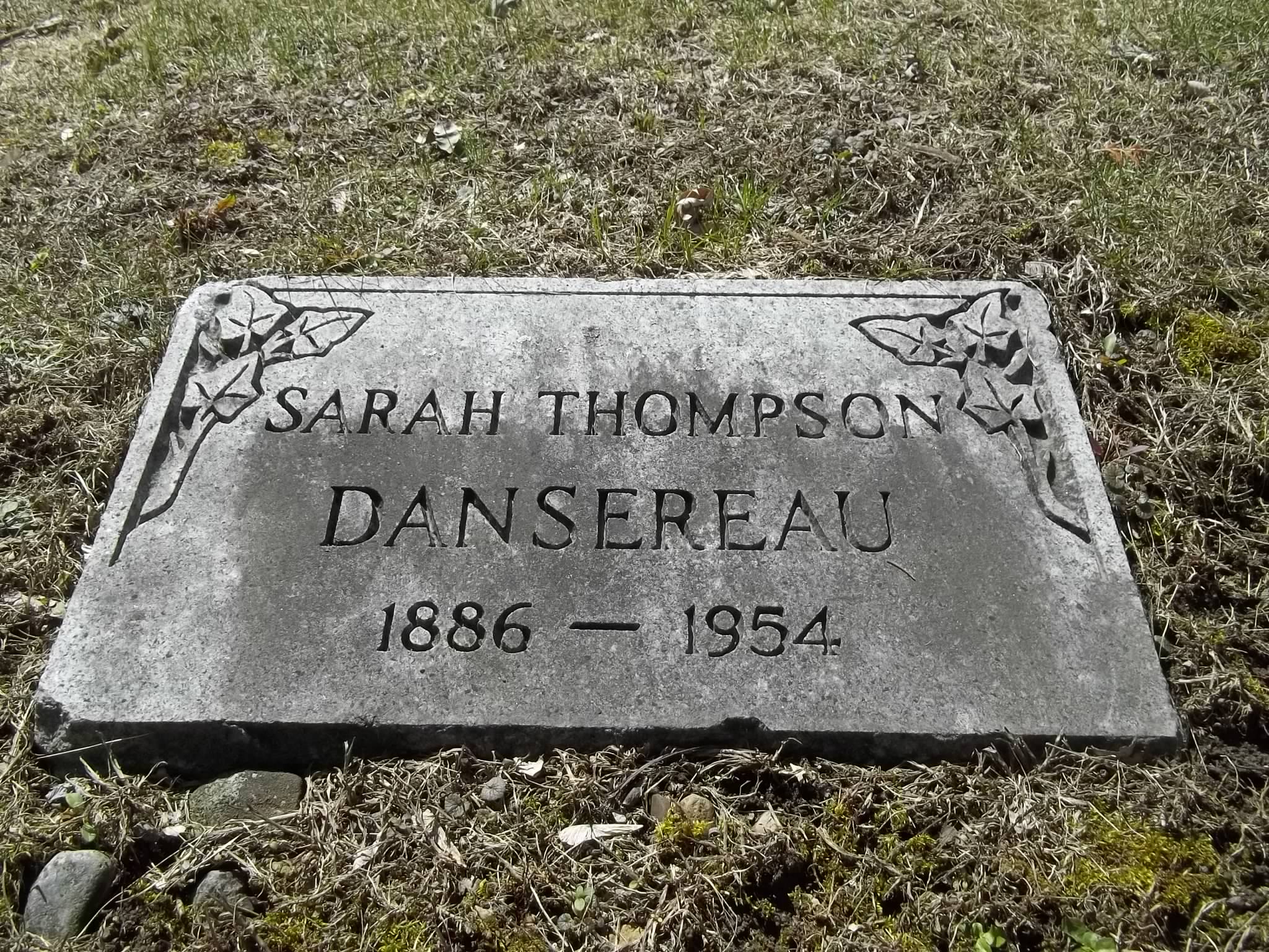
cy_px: 476
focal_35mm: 32
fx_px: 1173
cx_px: 634
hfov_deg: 56.8
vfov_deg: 44.2
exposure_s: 1/160
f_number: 8.8
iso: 64
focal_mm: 5.7
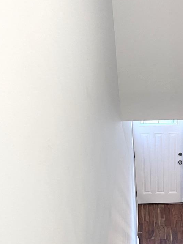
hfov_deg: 25.1
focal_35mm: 56
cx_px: 172
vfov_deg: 33.4
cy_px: 193
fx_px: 395
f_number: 1.6
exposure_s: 1/41
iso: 160
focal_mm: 5.1
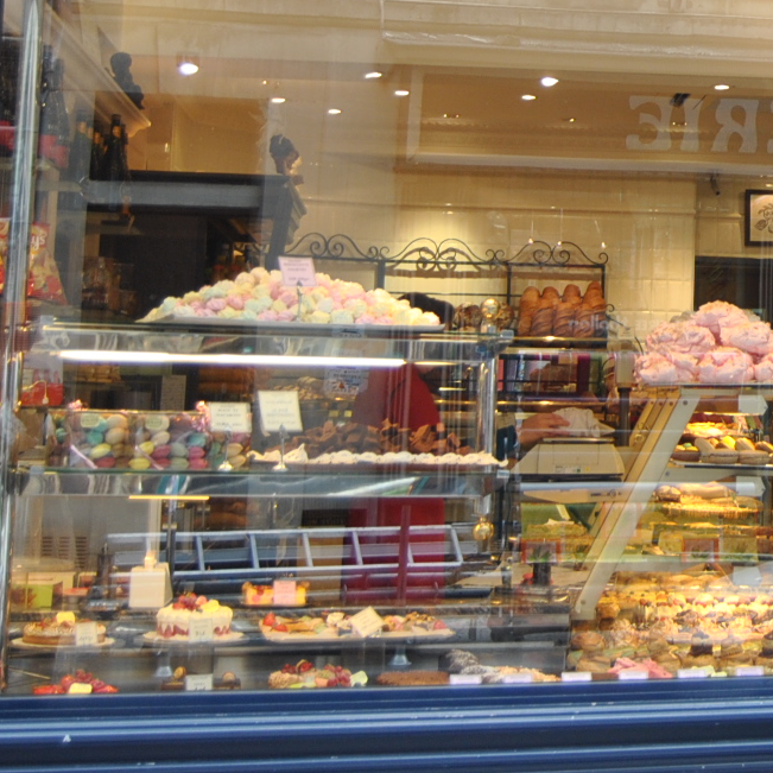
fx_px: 2205
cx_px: 834
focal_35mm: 87
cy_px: 61
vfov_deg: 19.5
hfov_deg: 19.1
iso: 200
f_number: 3.8
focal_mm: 23
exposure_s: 1/60
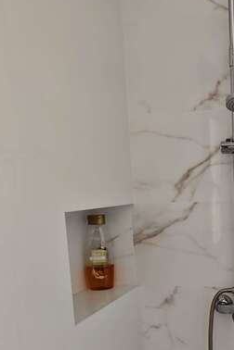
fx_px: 361
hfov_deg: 32.5
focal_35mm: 37
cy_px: 241
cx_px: 243
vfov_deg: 50.7
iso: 250
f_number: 2.2
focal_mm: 2.16
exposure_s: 1/68.4
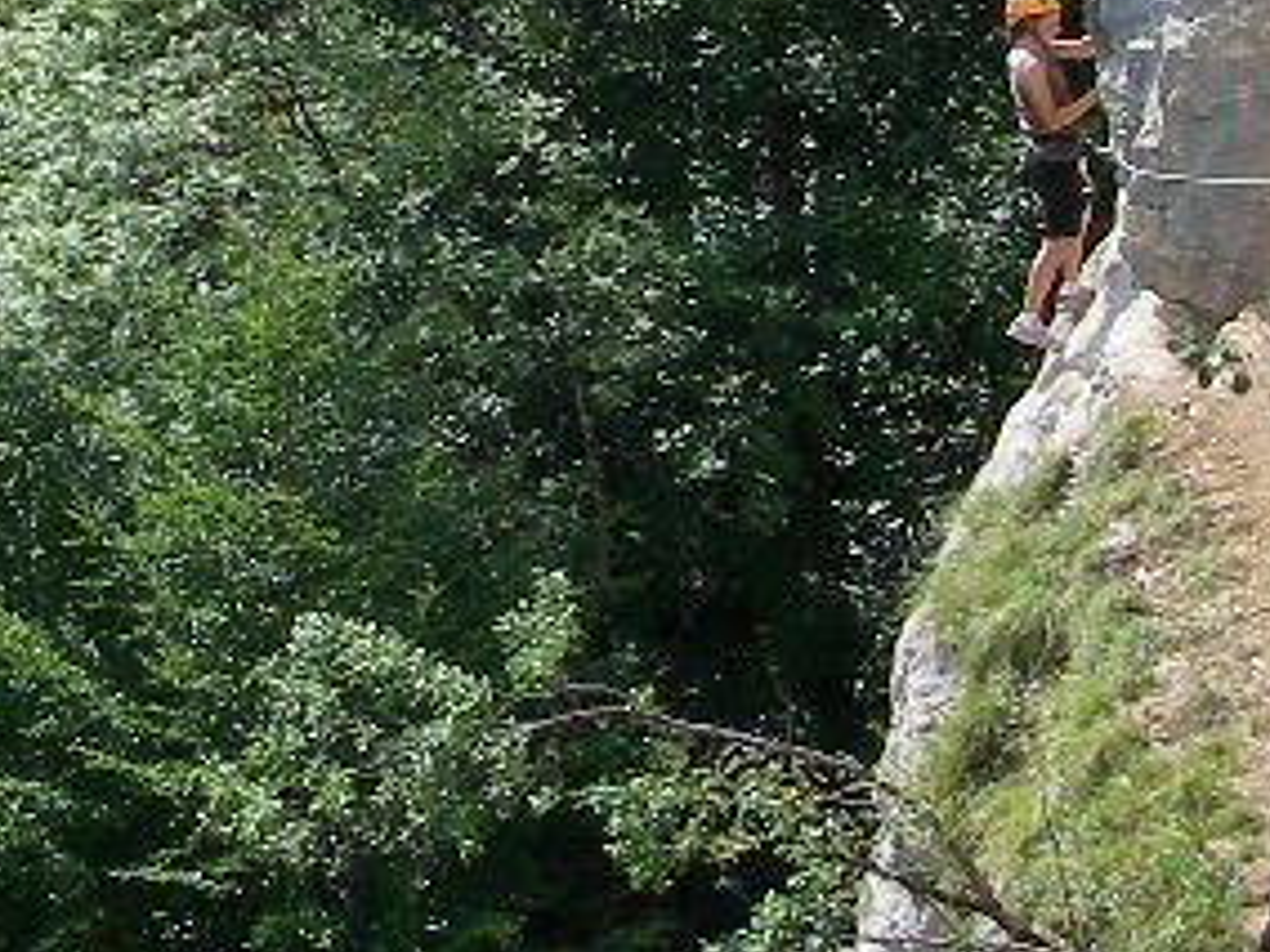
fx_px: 5026
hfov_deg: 14.3
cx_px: 210
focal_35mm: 137
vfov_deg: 10.5
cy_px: -429
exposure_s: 1/100
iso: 64
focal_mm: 6.3
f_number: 6.6
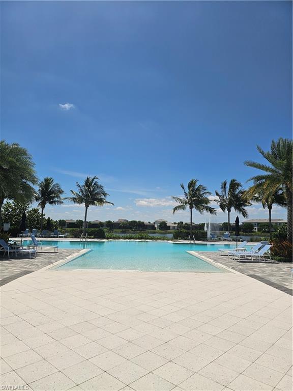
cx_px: 146
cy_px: 196
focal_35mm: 23
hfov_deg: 58.9
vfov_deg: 73.9
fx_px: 260
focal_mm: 6.3
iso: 10
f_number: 1.7
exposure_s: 1/2302
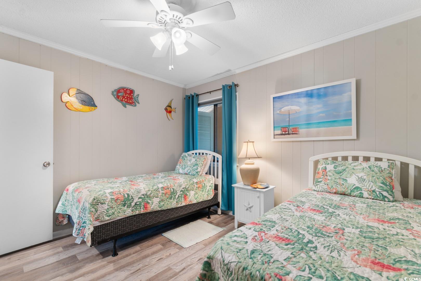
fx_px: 175
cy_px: 140
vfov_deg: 77.3
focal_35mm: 15
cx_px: 210
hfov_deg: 100.4
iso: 100
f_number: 5.6
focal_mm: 10
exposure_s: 1.3
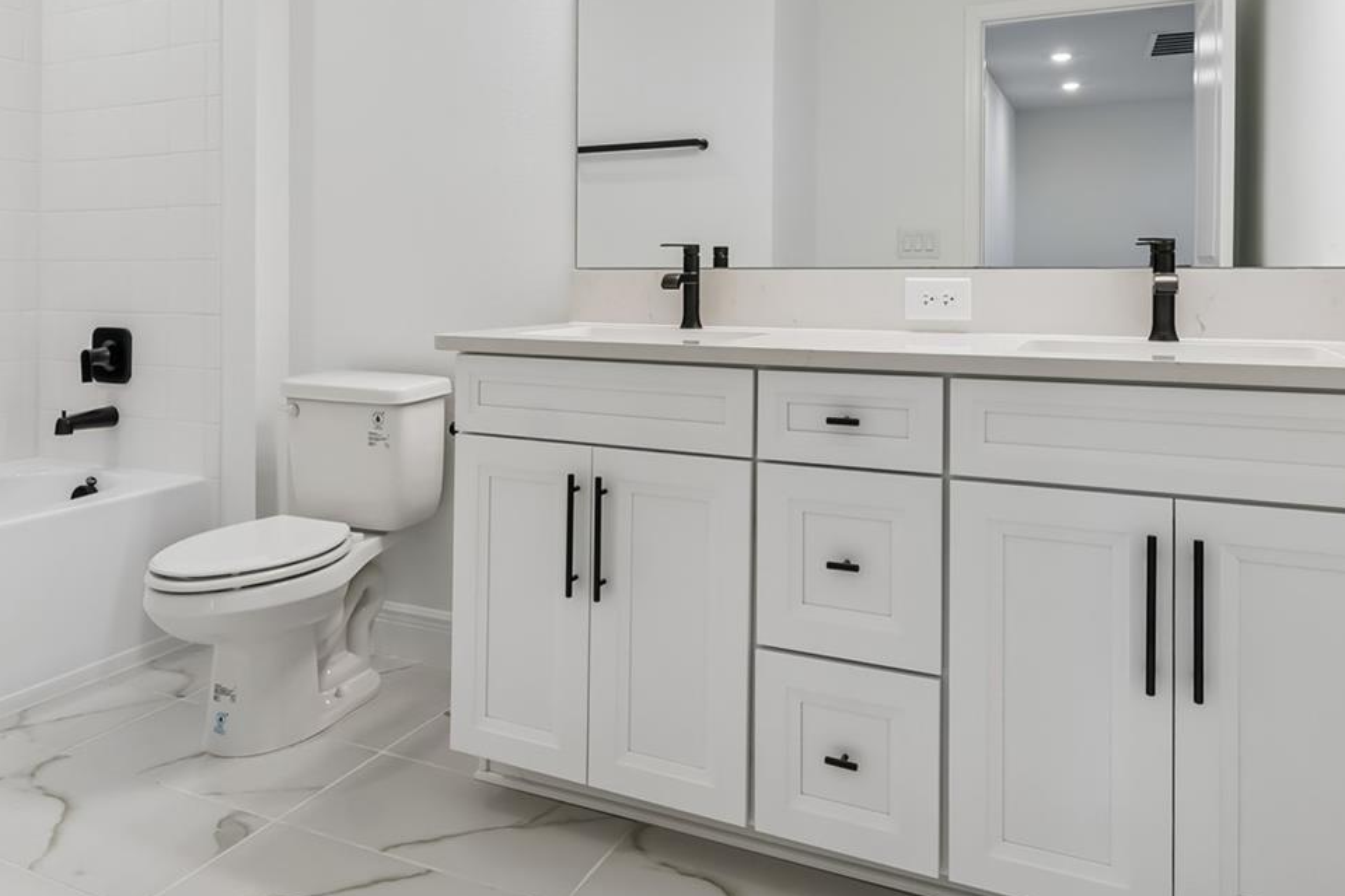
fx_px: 934
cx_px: 625
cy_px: 337
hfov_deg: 71.4
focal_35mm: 25
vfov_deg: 50.8
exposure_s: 1/13
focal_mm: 10
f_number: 7.1
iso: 100
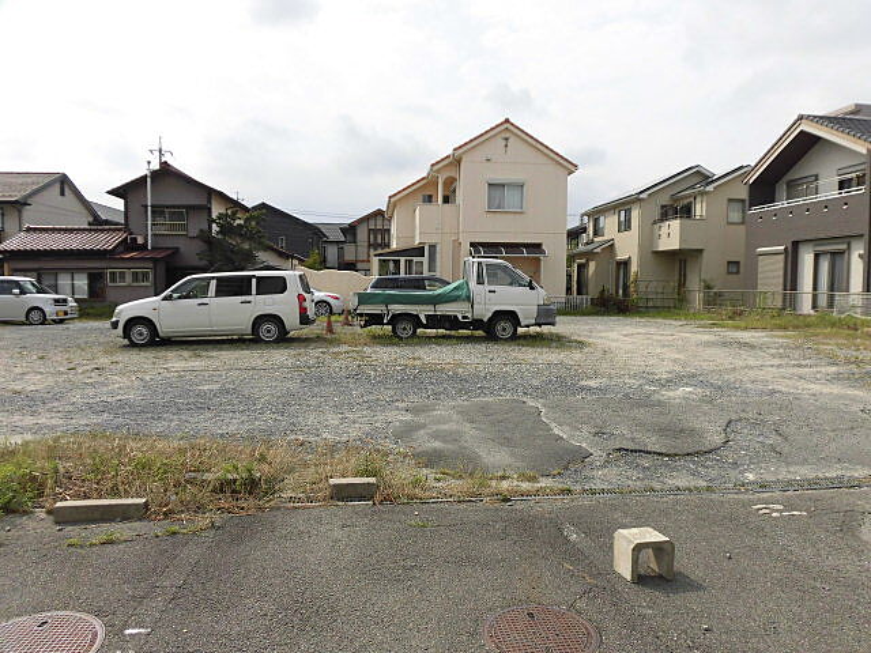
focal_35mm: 24
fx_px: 604
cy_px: 326
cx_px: 436
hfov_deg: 71.6
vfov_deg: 56.8
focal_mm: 4.3
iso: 100
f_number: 7.8
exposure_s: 1/250
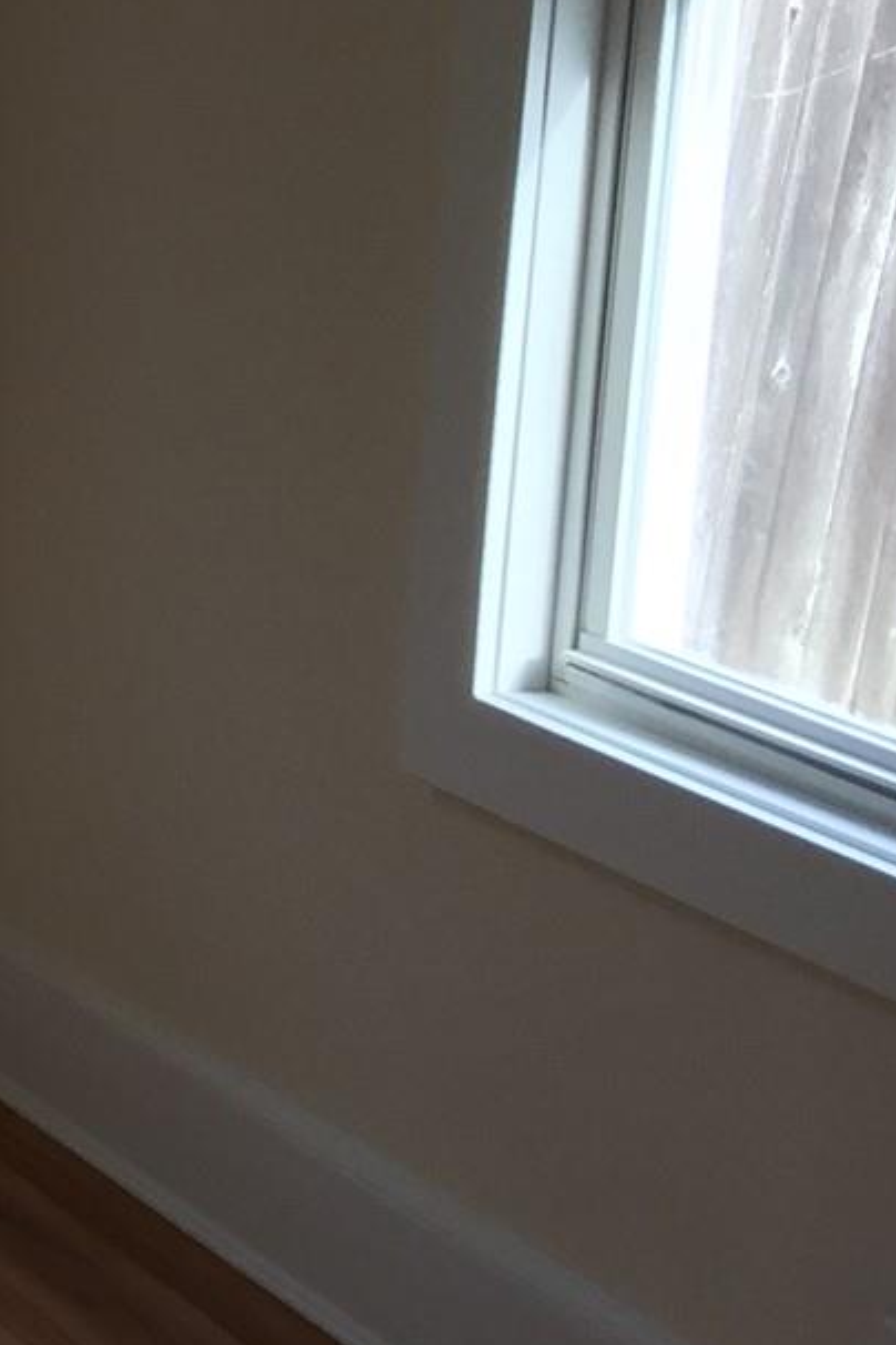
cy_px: 380
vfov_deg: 19.9
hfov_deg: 11.8
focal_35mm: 102
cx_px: -960
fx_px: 3808
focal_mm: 4.15
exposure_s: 1/120
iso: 50
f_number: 2.2
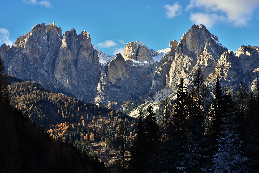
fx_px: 612
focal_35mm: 85
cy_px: 86
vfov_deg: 16.1
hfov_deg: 23.9
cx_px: 130
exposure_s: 1/125
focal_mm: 85
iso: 160
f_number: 9
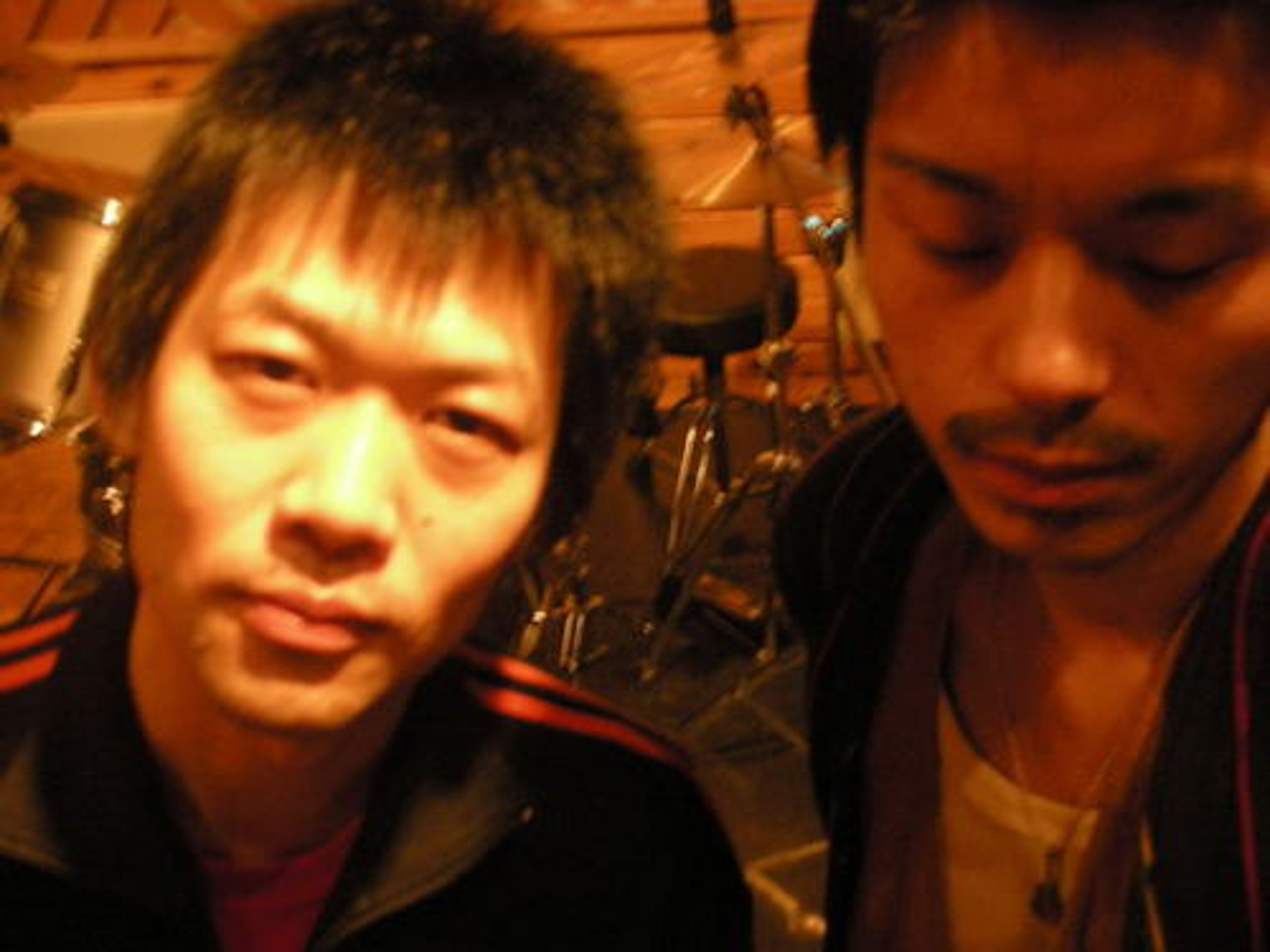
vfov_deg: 31.5
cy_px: 476
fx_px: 1688
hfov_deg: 41.2
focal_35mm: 46
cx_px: 635
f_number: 3.2
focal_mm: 7.7
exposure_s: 1/8
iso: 336
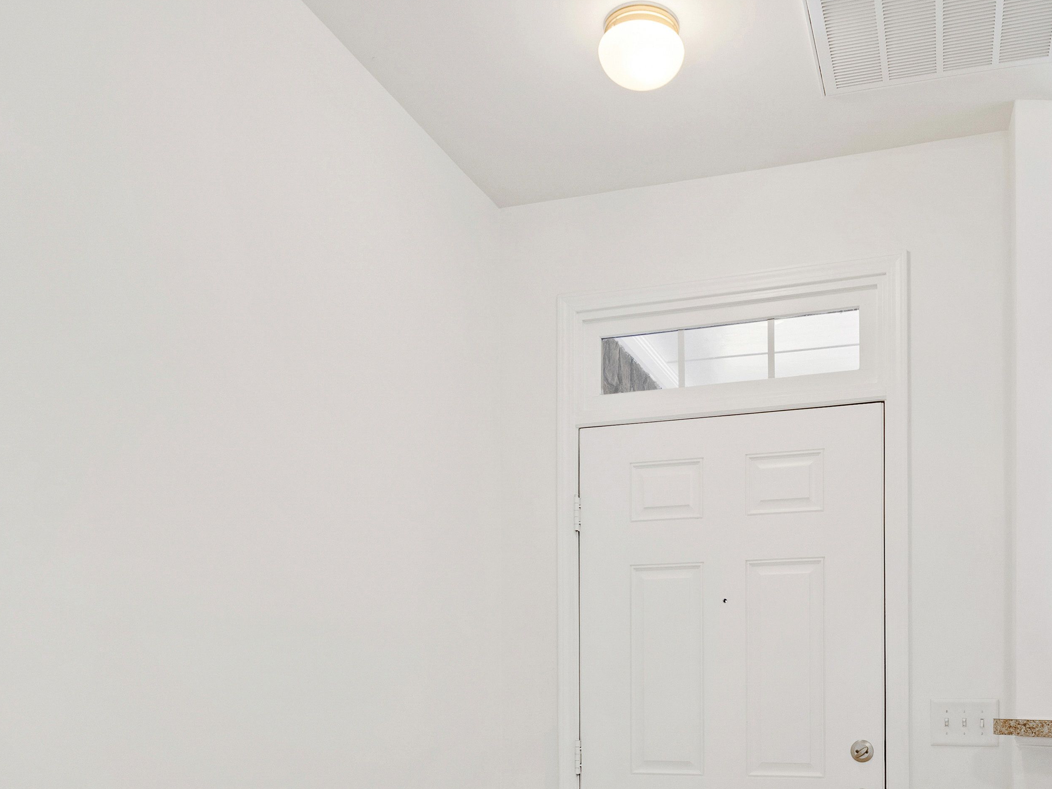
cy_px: 685
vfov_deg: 41.3
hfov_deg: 56.1
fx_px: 972
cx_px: 665
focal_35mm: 32
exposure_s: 1/3
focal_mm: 10
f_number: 8
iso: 100
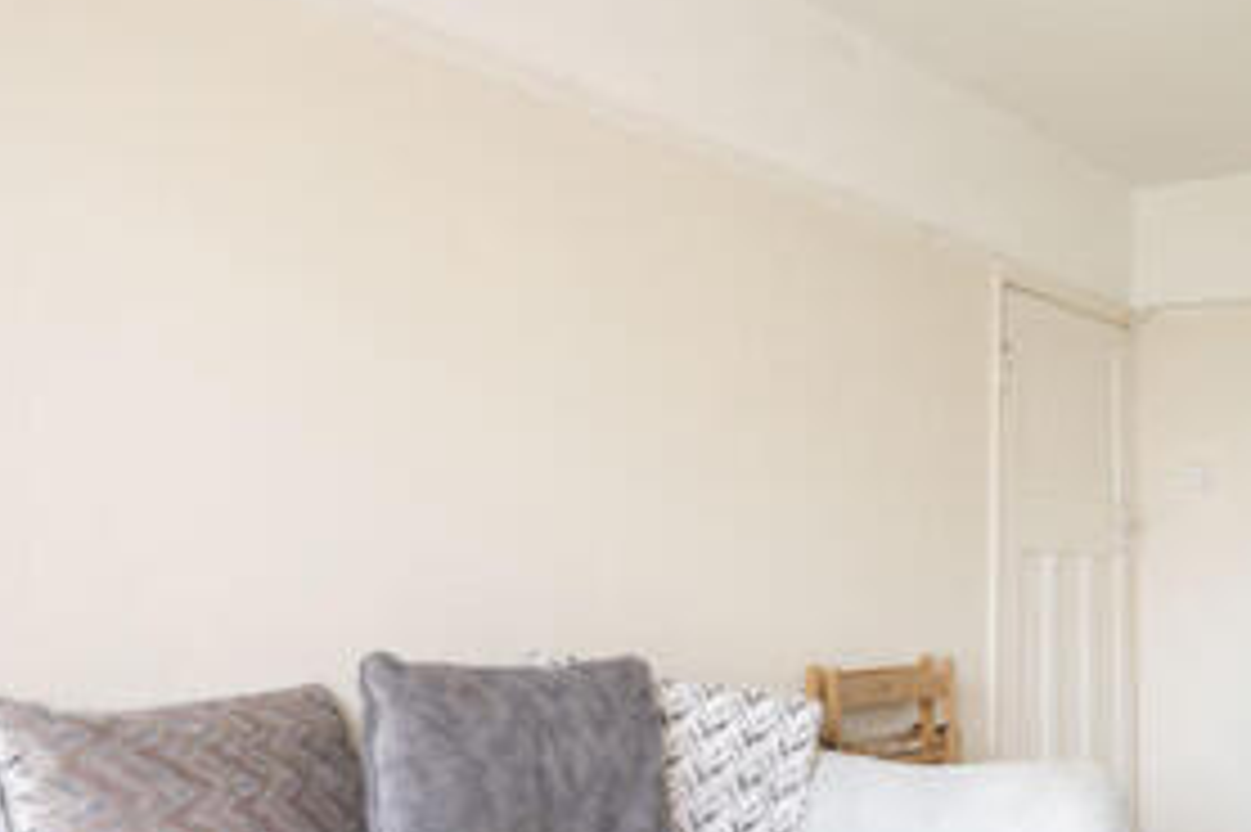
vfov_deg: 39.2
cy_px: 585
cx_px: 1130
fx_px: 1146
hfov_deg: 50.6
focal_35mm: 33
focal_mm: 14
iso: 250
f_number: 16
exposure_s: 1/4
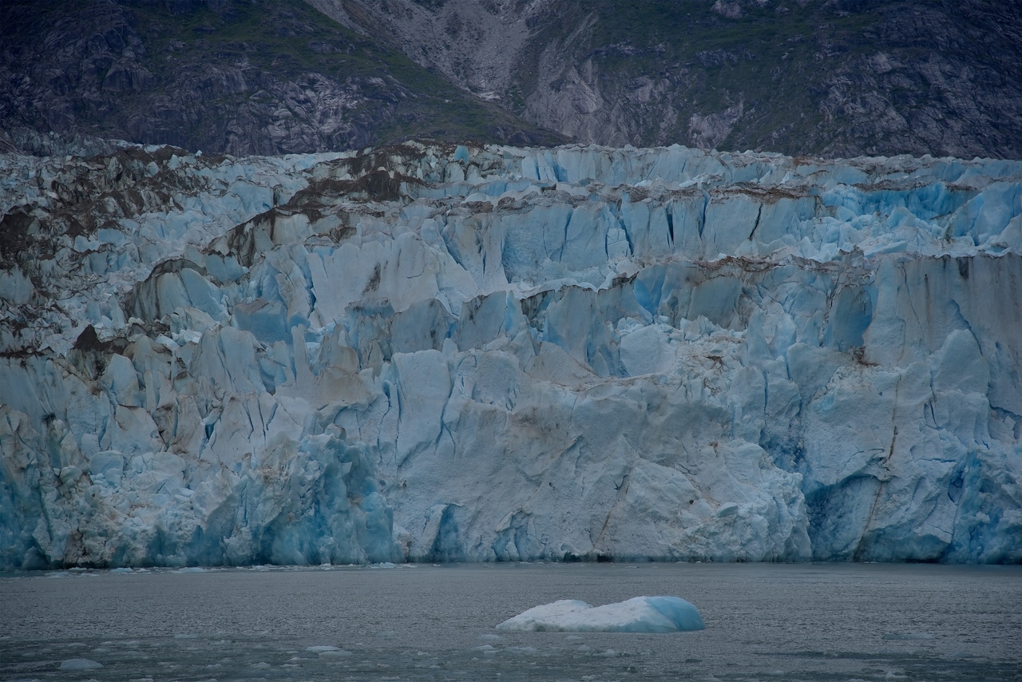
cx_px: 511
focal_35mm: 120
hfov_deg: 17.1
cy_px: 341
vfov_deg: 11.4
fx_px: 3407
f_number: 6.3
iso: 100
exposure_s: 1/250
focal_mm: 120
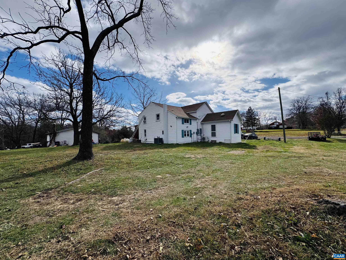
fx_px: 140
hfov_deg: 102.1
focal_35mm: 14
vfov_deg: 85.7
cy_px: 130
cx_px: 173
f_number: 2.2
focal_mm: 2.22
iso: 50
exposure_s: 1/3906
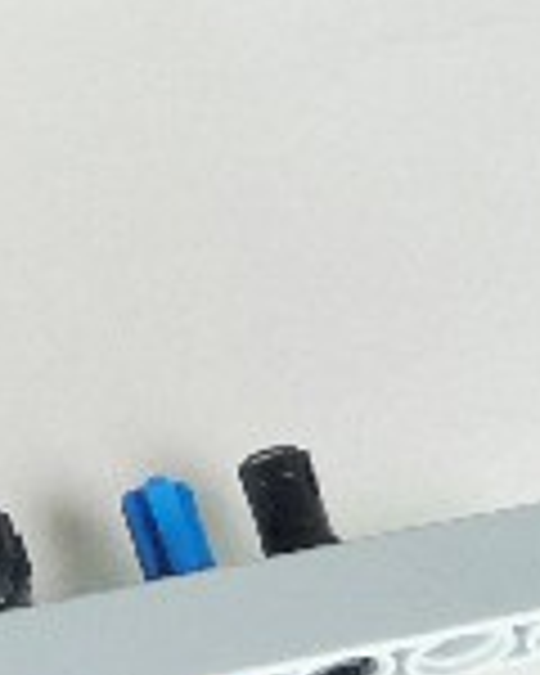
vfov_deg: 6.1
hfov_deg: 4.8
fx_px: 6333
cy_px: 153
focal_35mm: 317
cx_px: -333
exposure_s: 1/30
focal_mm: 10.8
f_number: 3.2
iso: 100
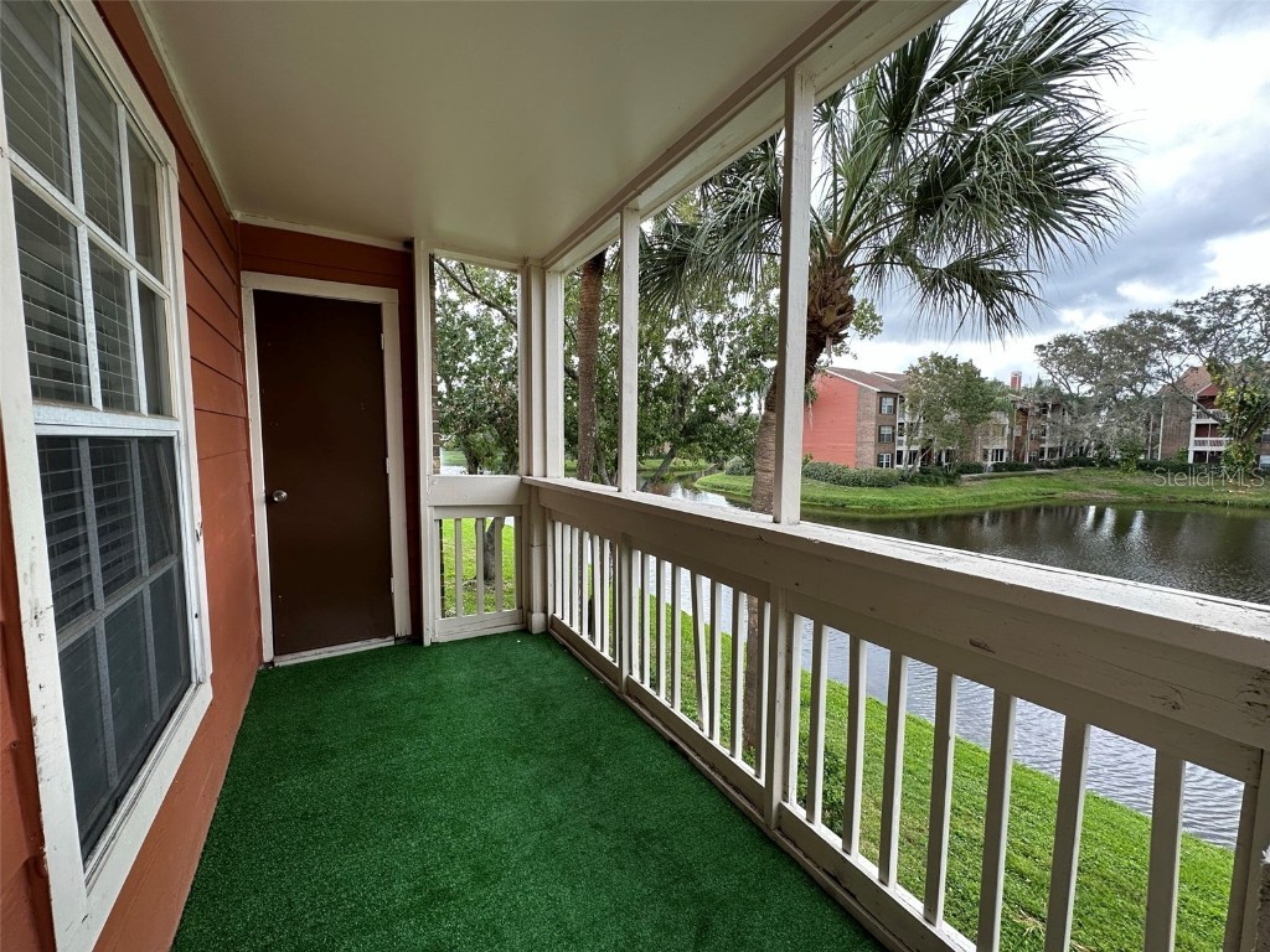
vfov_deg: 85.7
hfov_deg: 102.1
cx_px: 635
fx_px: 514
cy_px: 476
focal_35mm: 14
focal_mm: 2.22
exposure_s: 1/282
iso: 40
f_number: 2.2
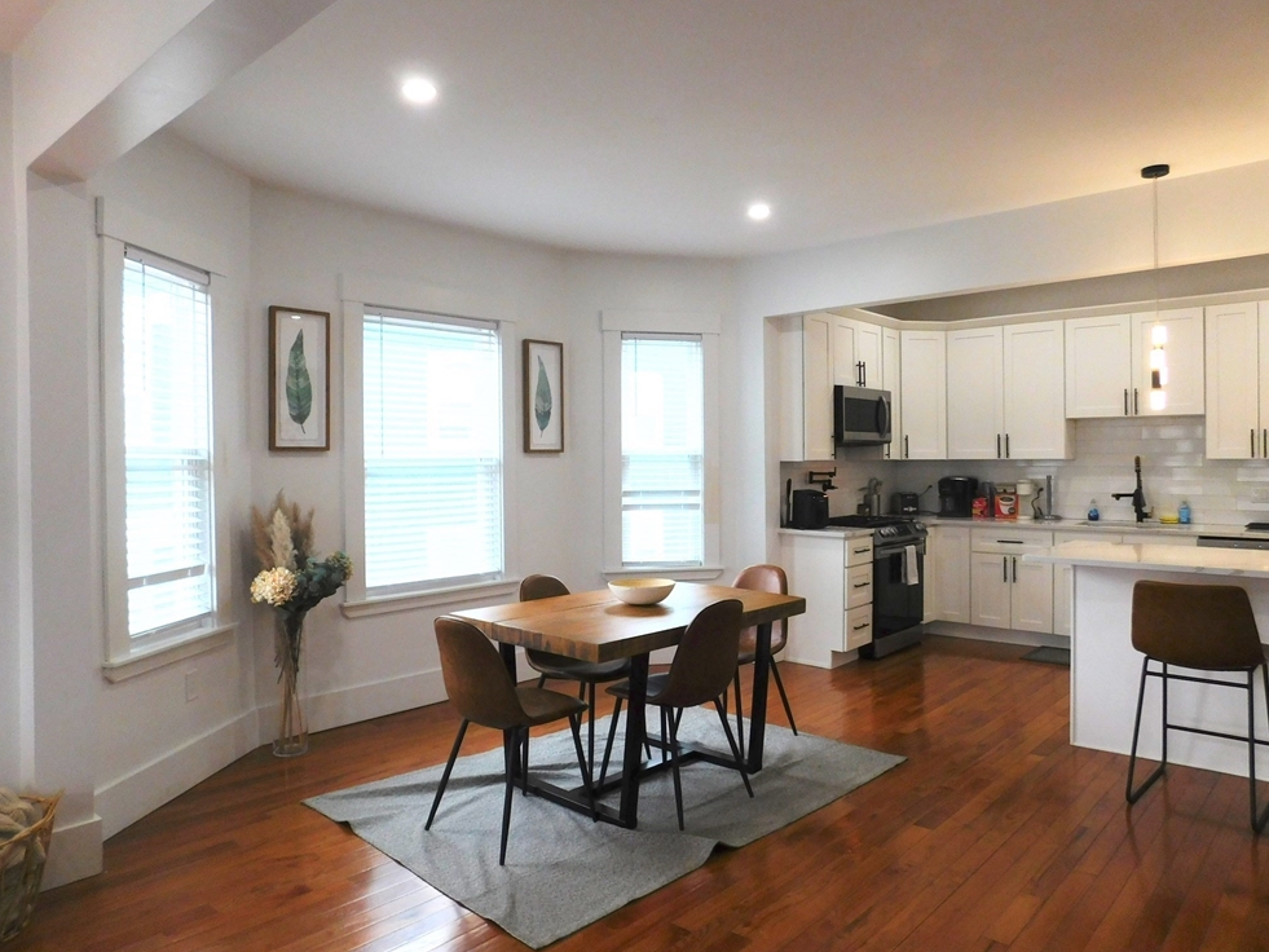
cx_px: 658
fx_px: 880
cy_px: 459
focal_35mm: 24
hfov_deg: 71.6
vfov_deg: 56.8
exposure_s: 1/100
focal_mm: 4
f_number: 3
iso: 125
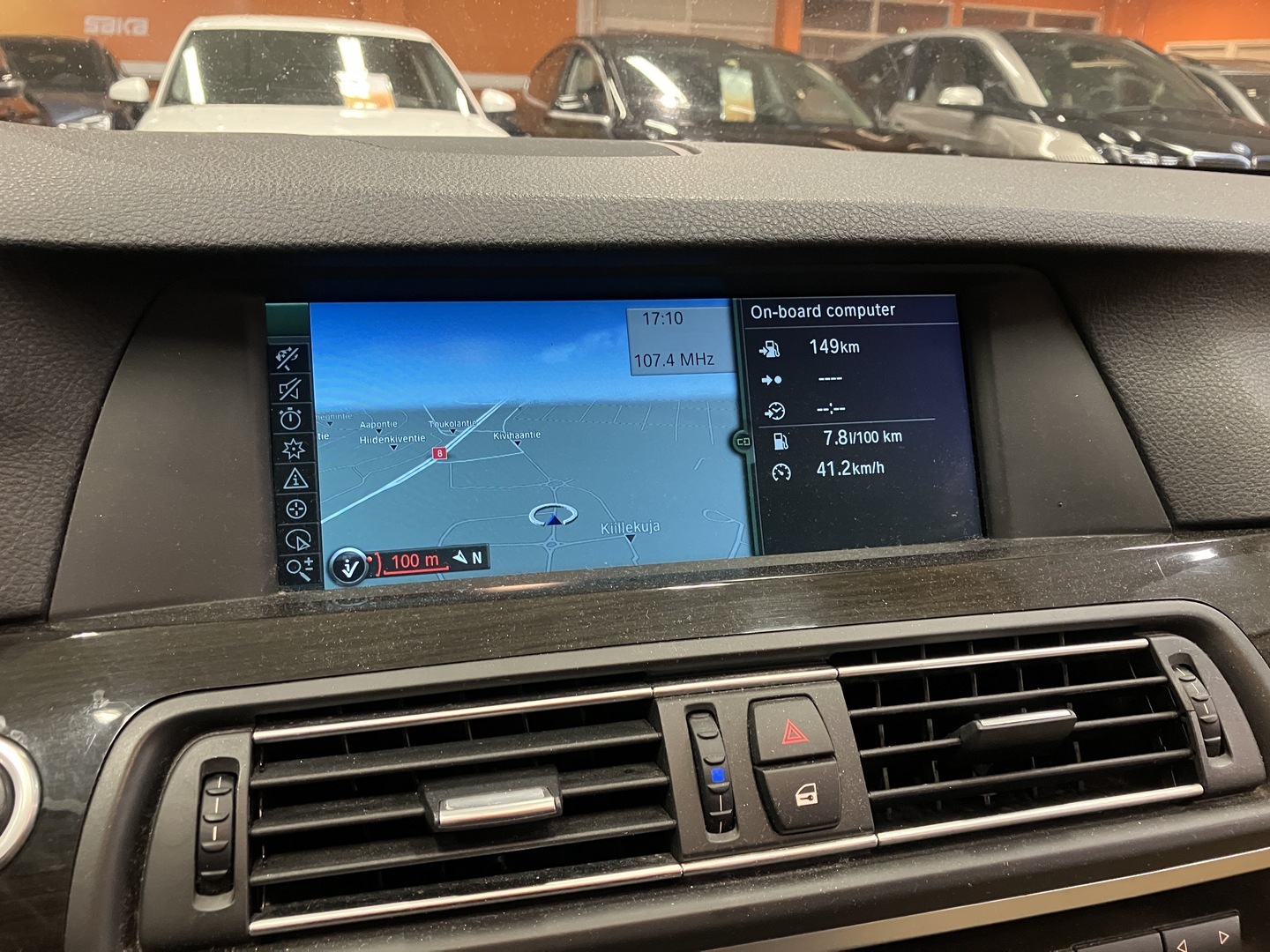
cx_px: 635
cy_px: 476
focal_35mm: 28
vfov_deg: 49.7
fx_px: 1027
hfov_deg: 63.4
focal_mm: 3.99
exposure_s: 1/54
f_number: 1.8
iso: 320
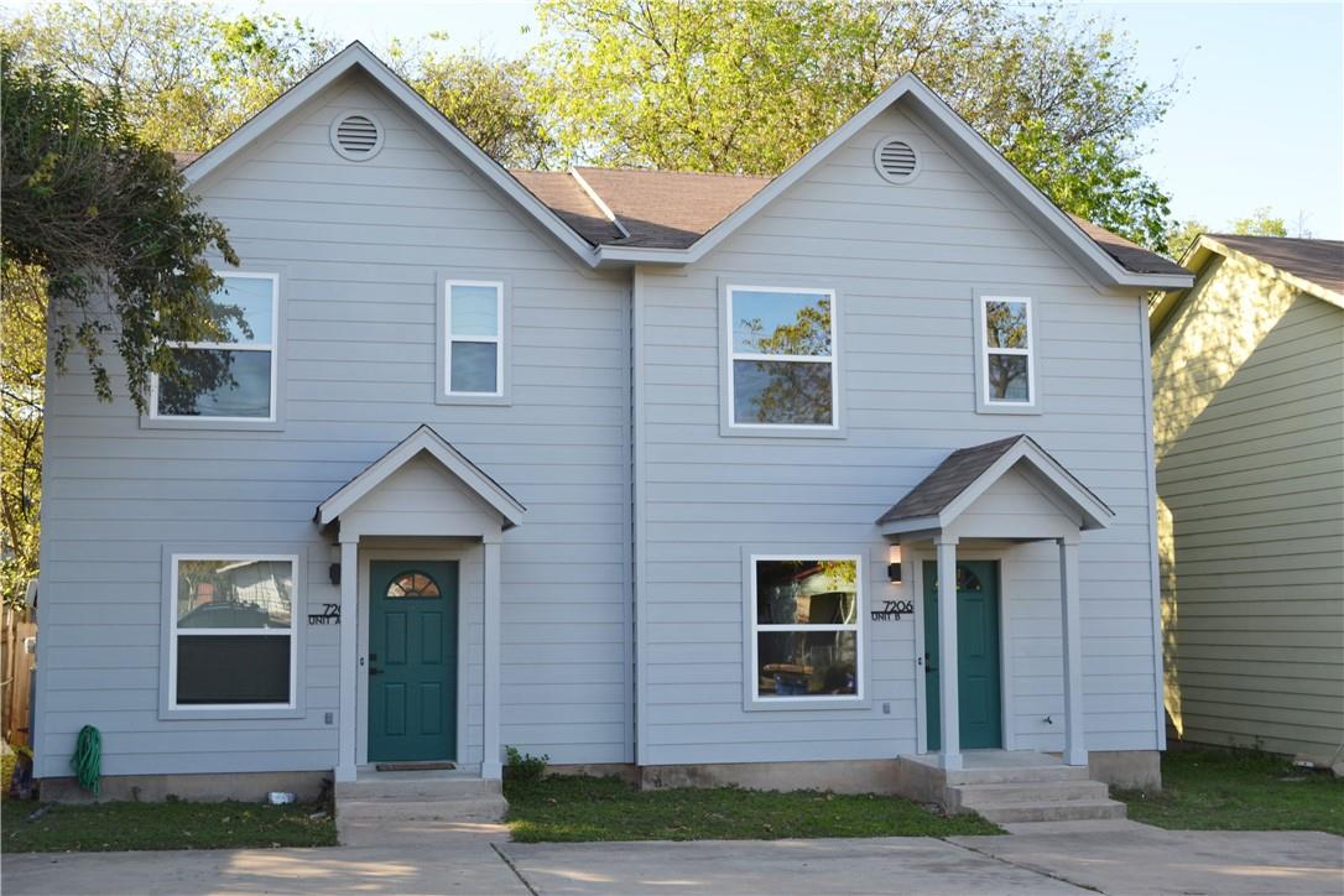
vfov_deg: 31.9
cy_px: 448
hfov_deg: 46.4
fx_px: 1568
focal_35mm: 42
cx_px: 672
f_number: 6.3
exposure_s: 1/100
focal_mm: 28
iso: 100
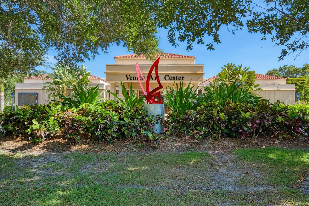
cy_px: 103
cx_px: 154
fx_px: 206
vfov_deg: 53.1
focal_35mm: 24
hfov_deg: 73.7
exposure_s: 1/500
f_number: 7.1
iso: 400
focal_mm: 24
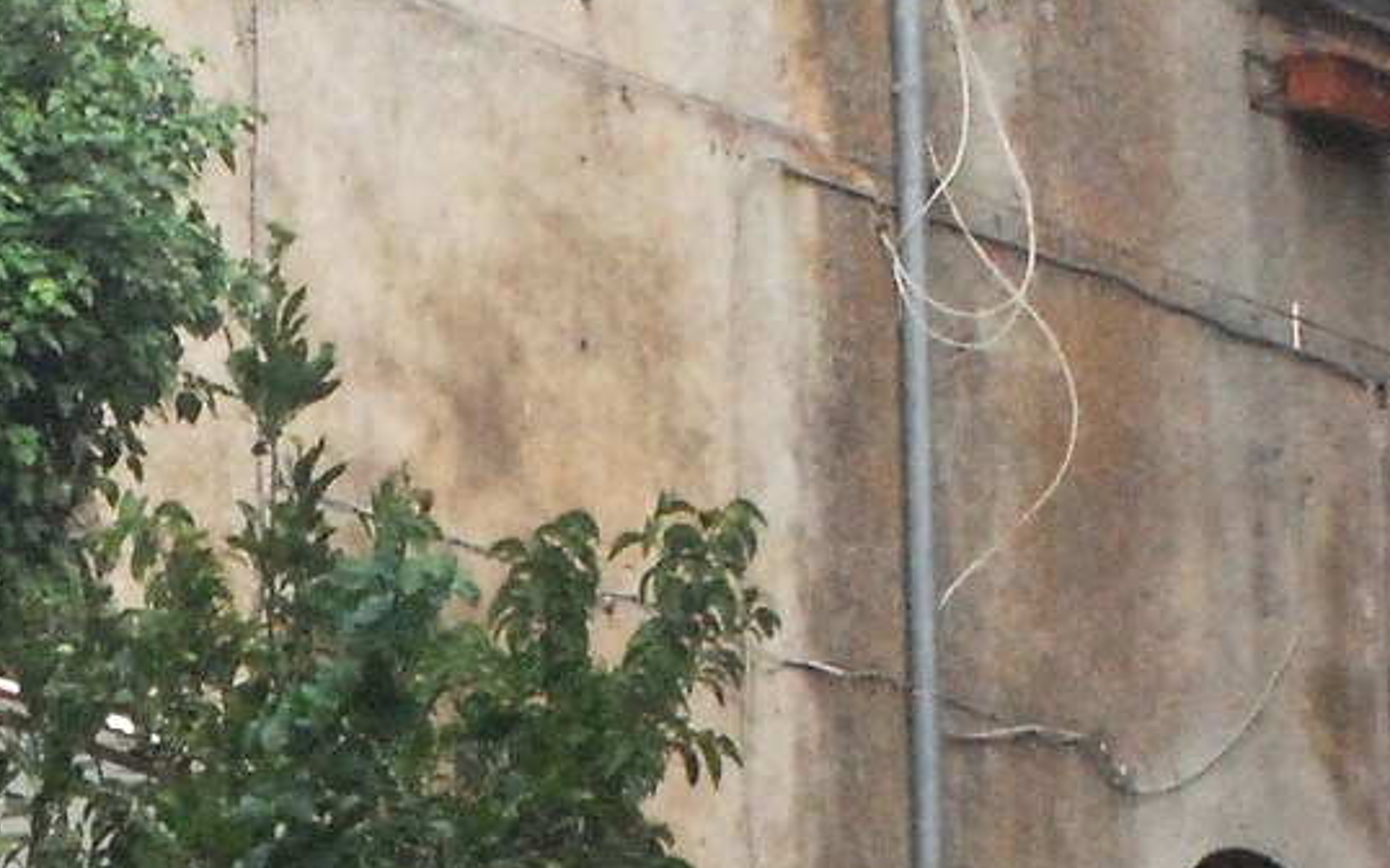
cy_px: 1237
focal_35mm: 314
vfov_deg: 4.2
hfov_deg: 6.7
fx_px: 11892
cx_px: -183
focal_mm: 46
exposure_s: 1/125
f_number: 11
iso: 1600
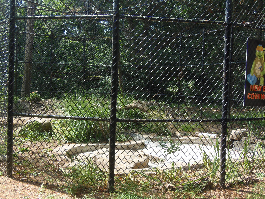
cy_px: 100
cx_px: 132
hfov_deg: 44.8
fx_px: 322
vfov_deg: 34.3
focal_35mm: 42
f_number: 3.6
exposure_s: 1/200
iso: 64
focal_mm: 7.8
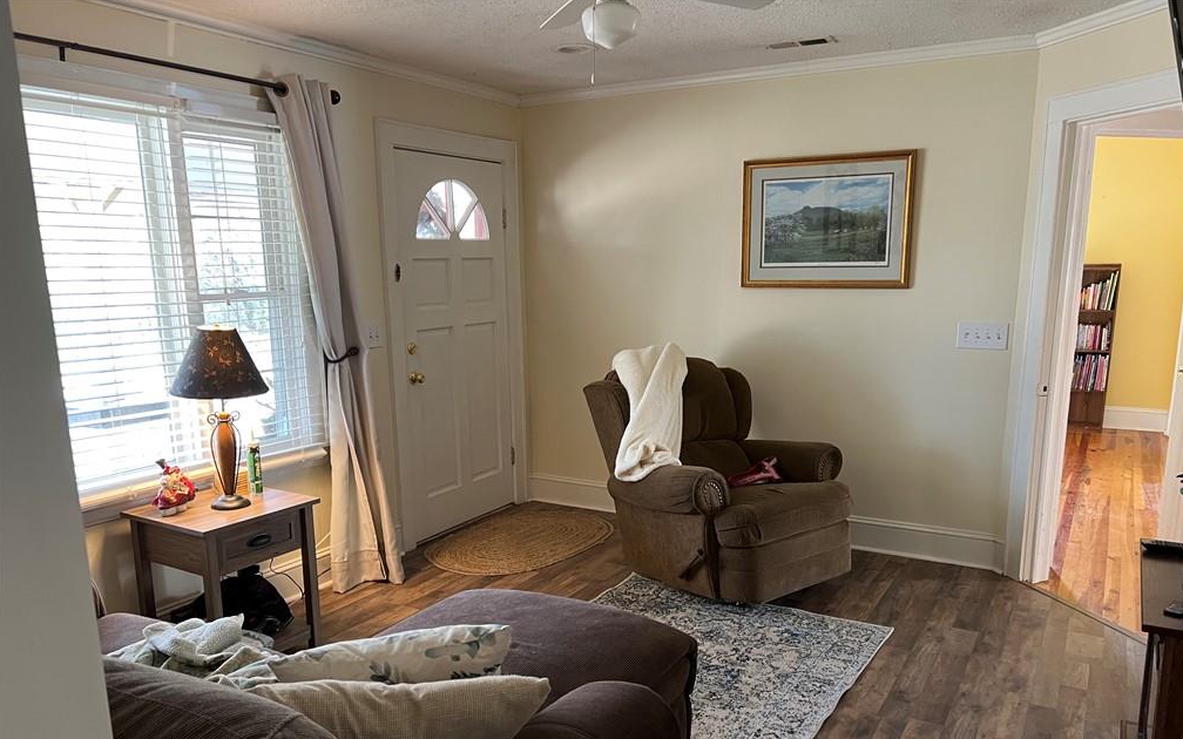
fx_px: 903
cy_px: 448
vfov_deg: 44.3
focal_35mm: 28
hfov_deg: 66.5
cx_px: 595
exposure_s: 1/60
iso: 250
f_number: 1.5
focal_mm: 5.7
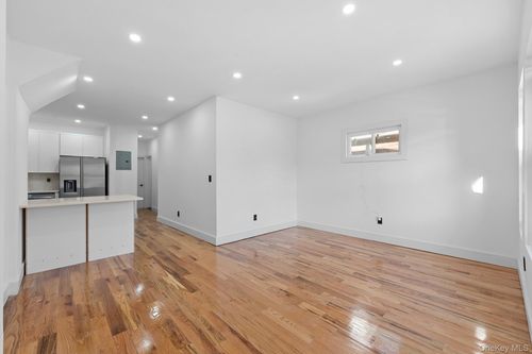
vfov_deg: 81.2
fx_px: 207
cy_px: 177
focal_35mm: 14
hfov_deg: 104.3
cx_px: 266
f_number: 10
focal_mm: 14
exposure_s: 1/5
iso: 400
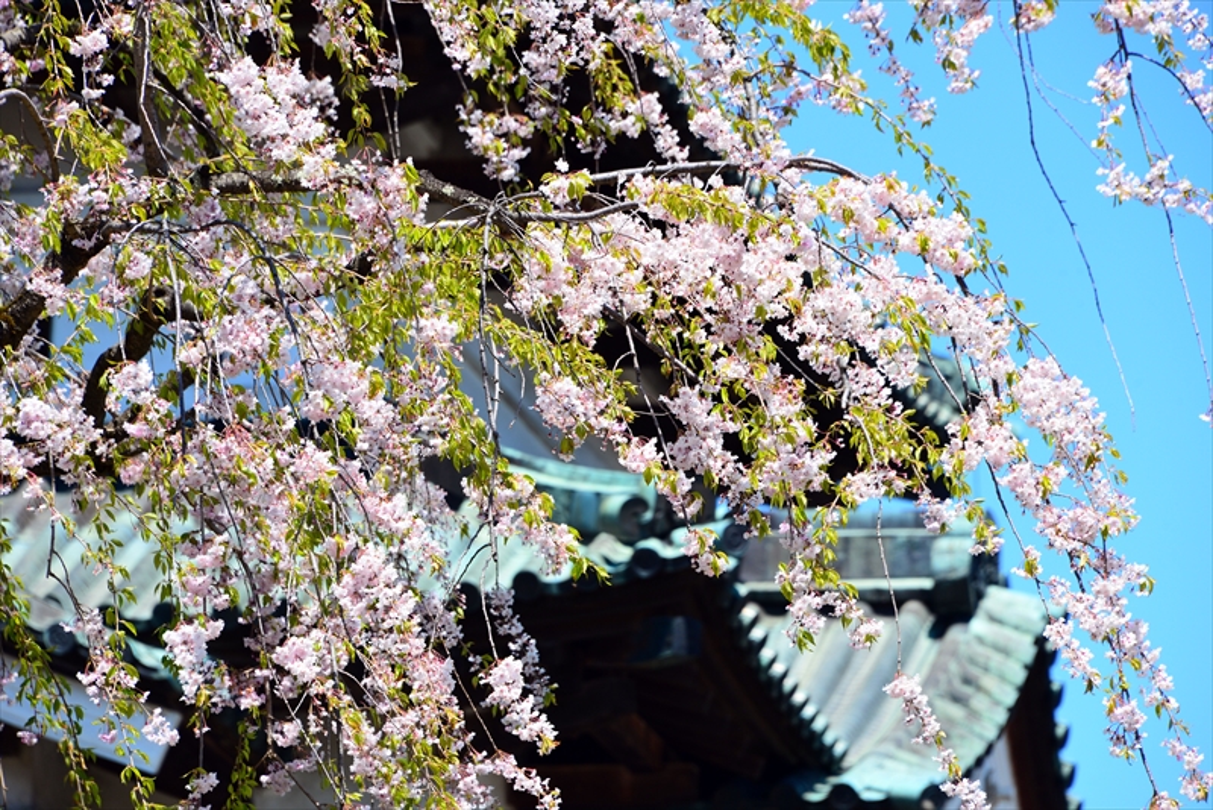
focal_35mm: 300
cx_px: 606
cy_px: 405
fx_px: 10111
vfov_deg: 4.6
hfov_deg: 6.9
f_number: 10
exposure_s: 1/400
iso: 400
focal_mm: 300
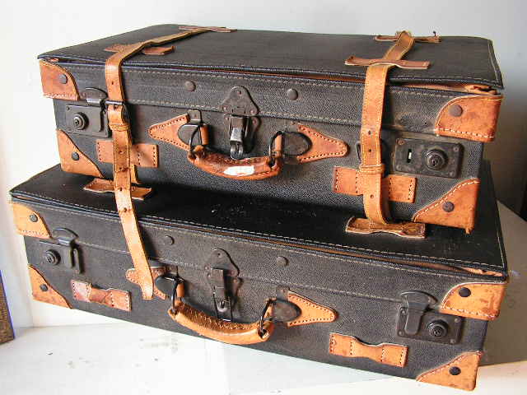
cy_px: 198
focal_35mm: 36
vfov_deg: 39.7
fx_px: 548
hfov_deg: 51.4
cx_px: 264
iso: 125
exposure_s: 1/40
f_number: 3.2
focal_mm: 6
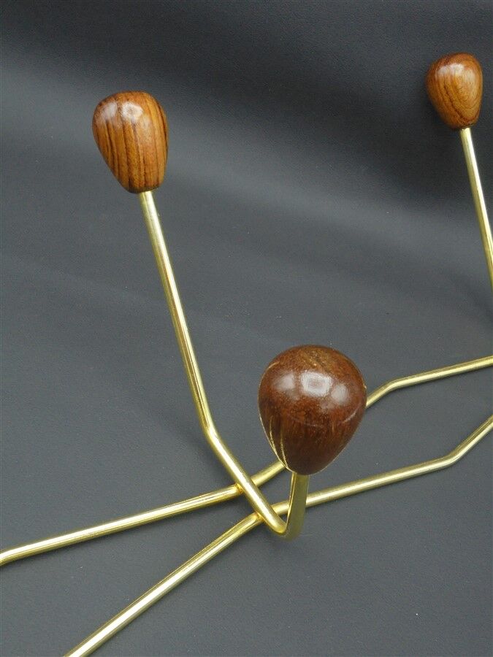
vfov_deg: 49.0
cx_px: 246
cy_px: 328
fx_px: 722
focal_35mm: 38
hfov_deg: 37.7
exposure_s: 1/30
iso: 250
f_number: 4.2
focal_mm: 6.9
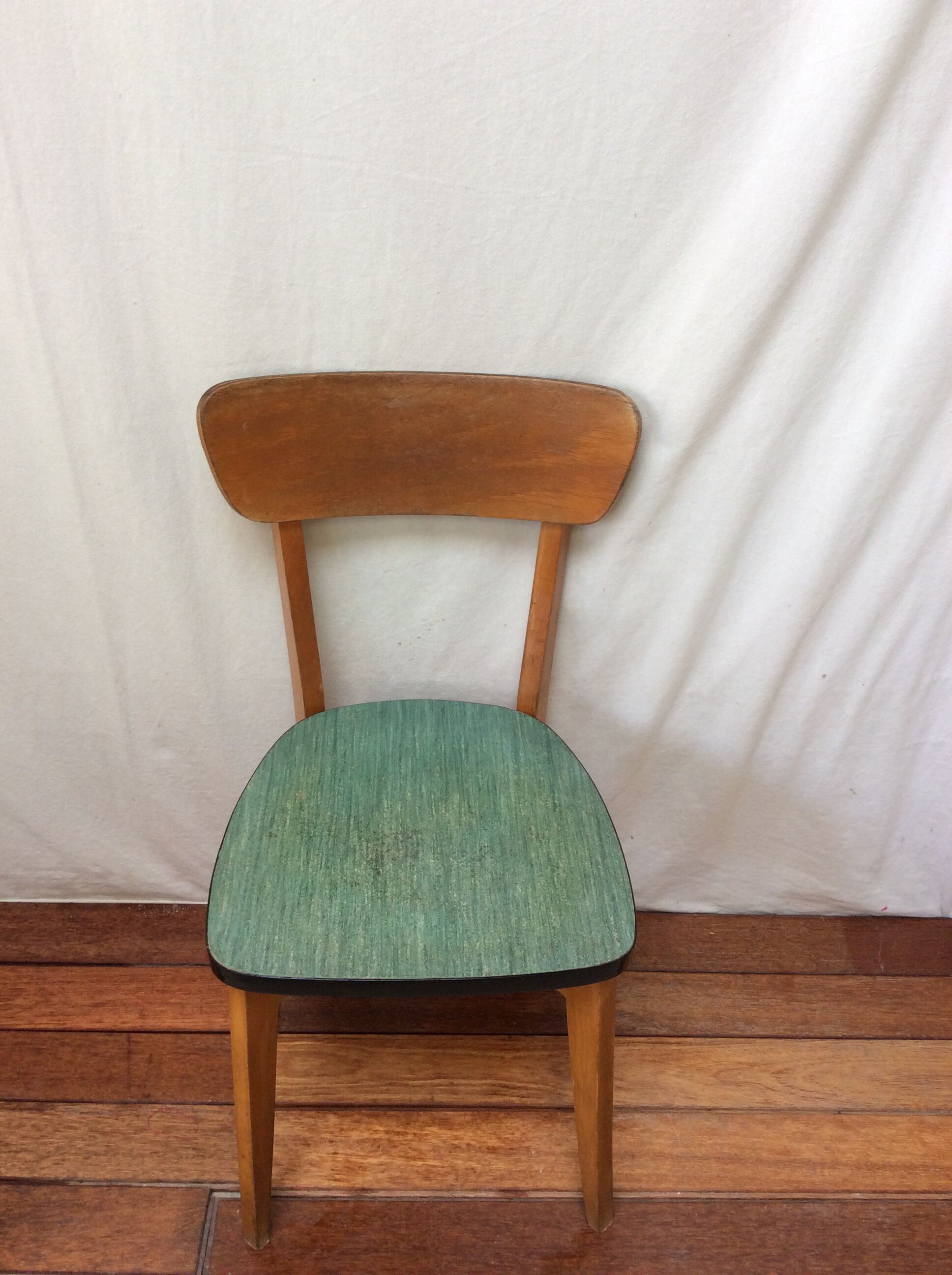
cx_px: 476
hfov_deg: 44.1
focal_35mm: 32
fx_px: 1177
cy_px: 638
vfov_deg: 56.9
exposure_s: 1/25
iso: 40
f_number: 2.4
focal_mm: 3.3
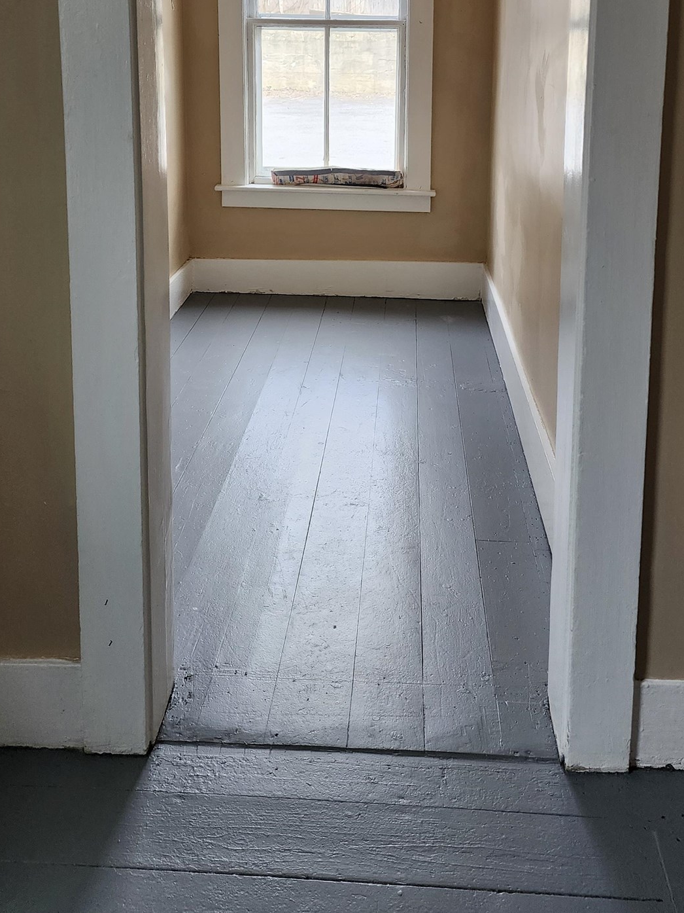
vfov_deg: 46.3
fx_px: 1001
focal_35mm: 38
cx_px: 362
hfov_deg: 37.7
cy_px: 175
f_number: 1.8
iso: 200
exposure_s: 1/180
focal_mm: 6.4
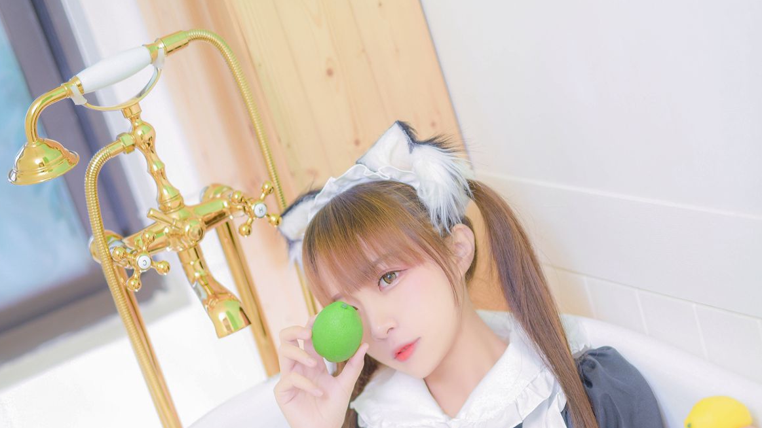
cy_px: 471
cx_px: 373
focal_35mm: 81
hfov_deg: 26.2
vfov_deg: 14.6
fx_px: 1637
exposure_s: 1/400
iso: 100
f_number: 1.4
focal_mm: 50
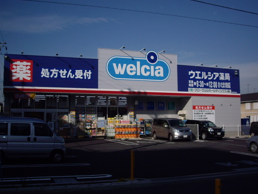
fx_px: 313
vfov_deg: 34.3
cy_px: 95
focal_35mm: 42
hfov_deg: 44.8
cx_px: 127
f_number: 4.3
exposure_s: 1/1000
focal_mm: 6.2
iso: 100
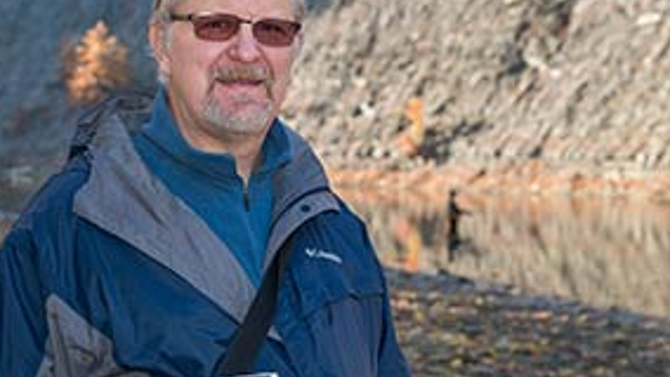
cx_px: 271
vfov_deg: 12.8
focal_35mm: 94
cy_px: 329
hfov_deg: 22.6
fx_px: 1671
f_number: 5.6
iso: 200
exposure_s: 1/180
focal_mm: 44
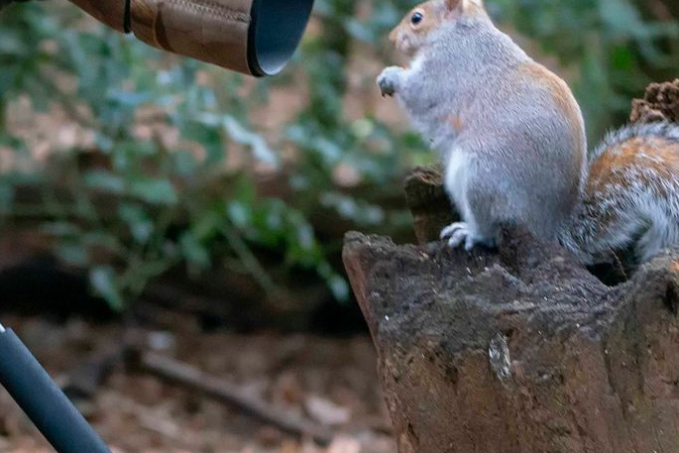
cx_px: 76
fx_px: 7281
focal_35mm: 386
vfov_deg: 3.6
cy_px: 57
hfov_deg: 5.3
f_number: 5.6
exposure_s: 1/200
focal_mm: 135
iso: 1600
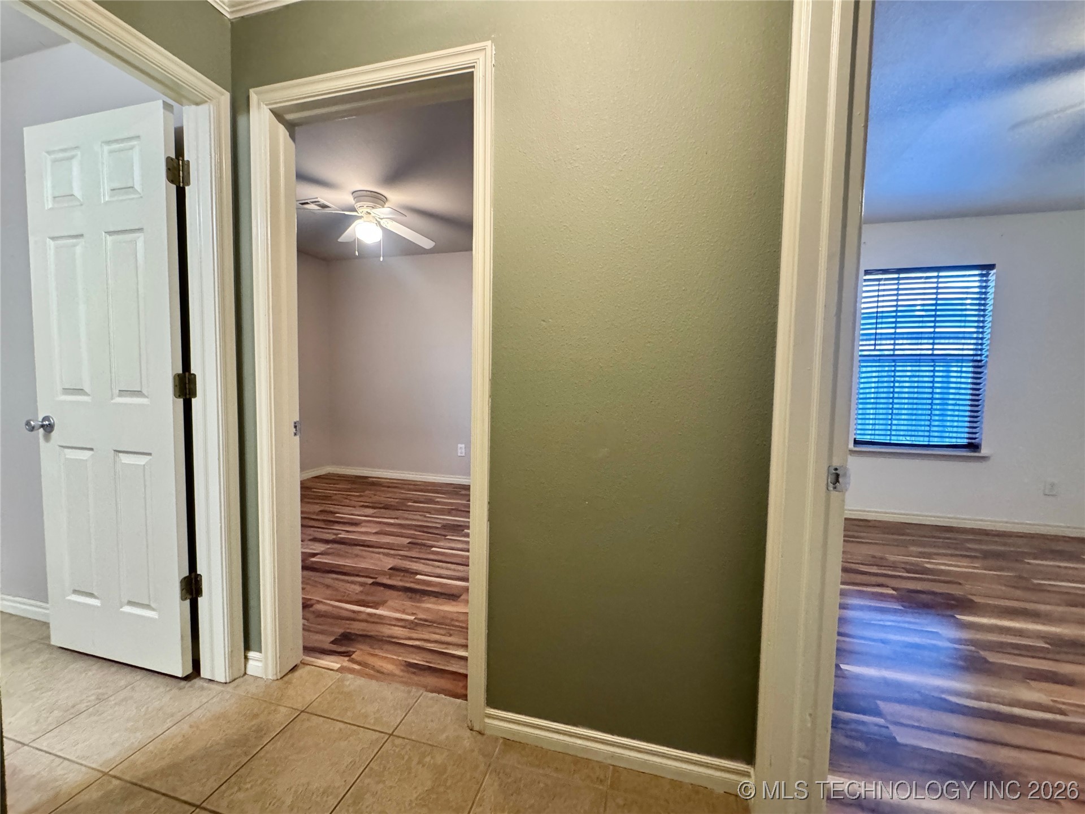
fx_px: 439
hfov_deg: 102.1
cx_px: 542
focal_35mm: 14
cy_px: 407
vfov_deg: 85.7
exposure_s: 1/60
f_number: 2.2
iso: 800
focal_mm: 2.22
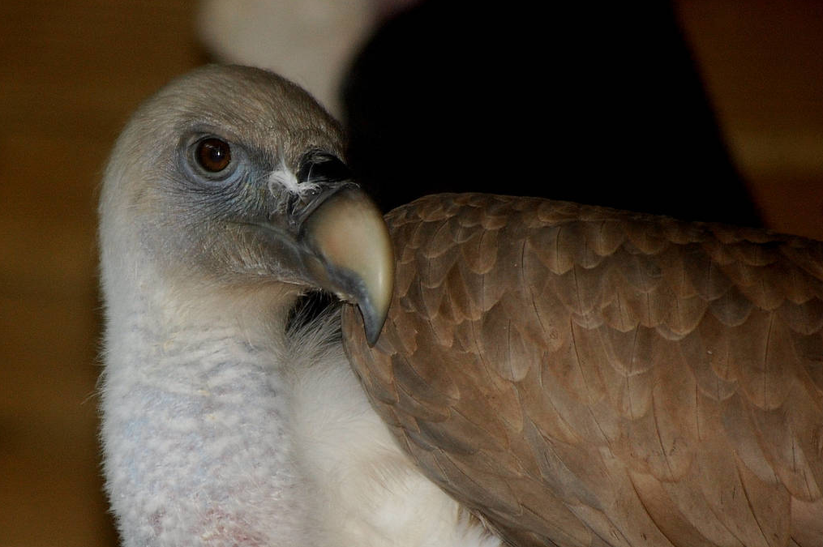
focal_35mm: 473
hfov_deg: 4.4
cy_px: 355
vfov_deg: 2.9
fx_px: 10804
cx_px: 219
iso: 450
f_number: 5.6
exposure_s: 1/60
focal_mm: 200
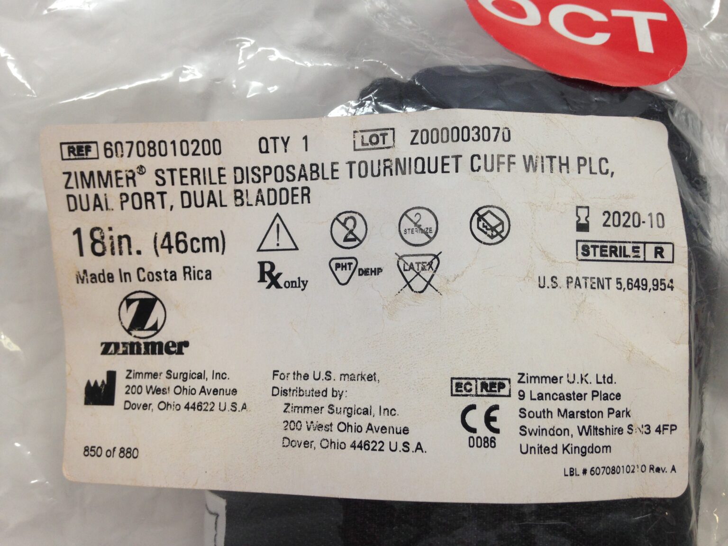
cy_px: 273
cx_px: 364
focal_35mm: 33
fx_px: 694
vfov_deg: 42.9
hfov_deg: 55.4
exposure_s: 1/60
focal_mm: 4.12
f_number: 2.4
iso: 50
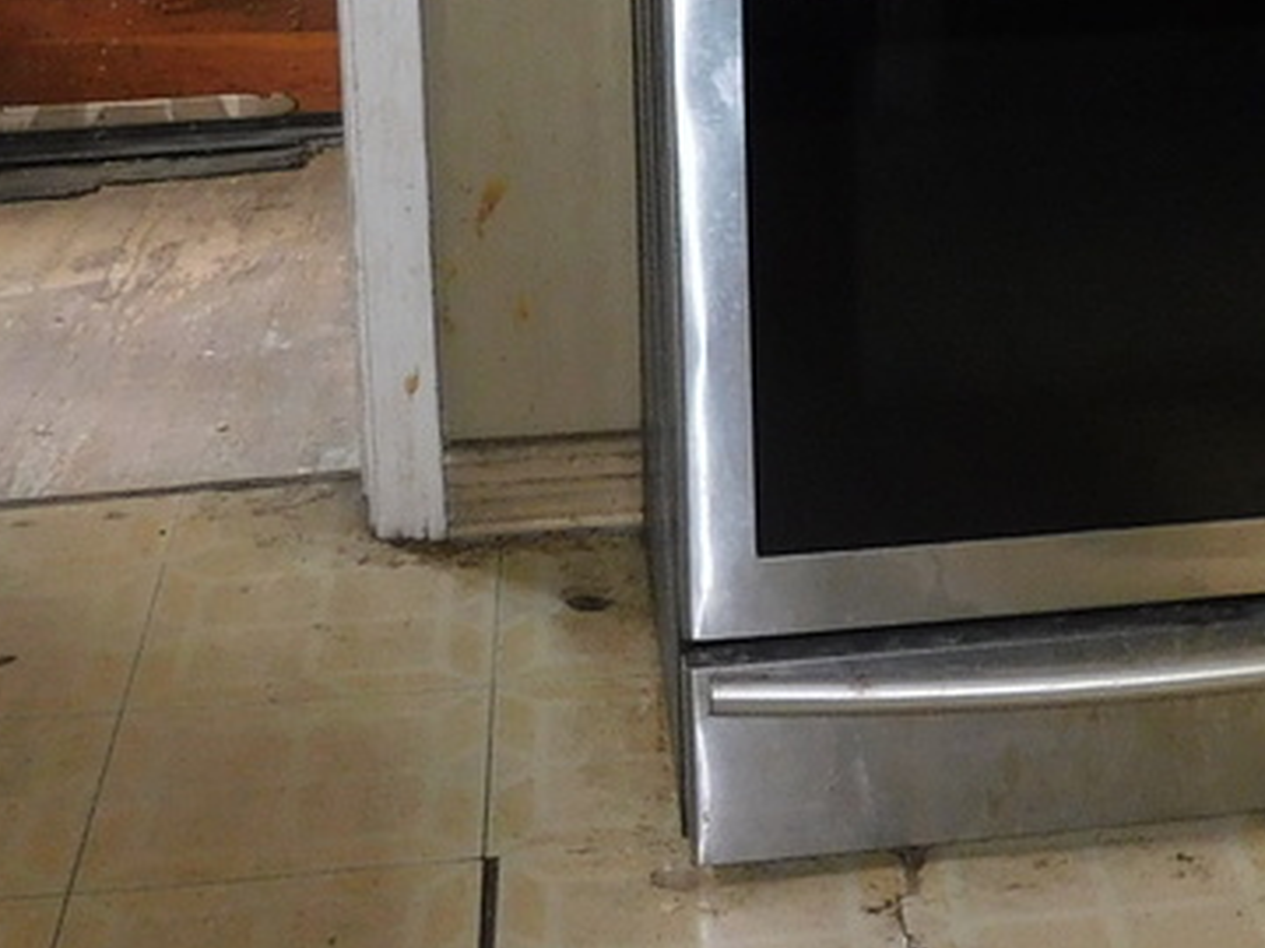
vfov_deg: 15.5
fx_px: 3362
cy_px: -151
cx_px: 1237
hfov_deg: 20.7
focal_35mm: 92
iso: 200
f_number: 3
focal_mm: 4
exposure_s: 1/30
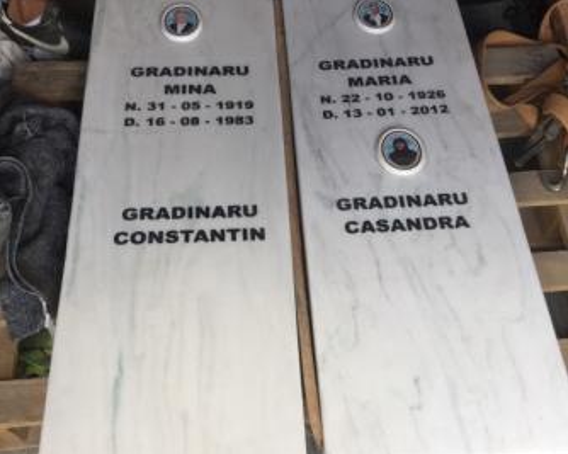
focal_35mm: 38
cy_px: 270
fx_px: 639
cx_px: 284
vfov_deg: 39.0
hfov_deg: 48.0
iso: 32
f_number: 2.2
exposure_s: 1/100
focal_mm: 4.15
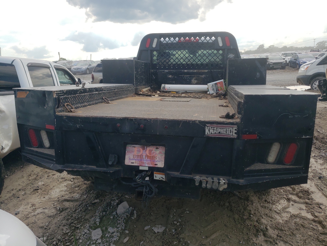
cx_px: 164
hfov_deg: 67.3
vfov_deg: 53.1
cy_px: 123
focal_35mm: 26
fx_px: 246
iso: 50
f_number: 1.5
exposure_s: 1/1667
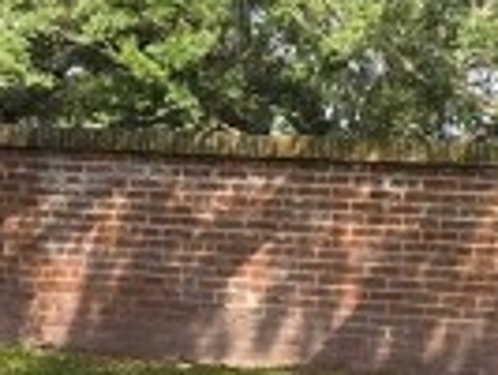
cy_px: 472
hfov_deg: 9.3
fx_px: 2549
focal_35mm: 177
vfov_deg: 8.3
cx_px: 1393
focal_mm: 5.4
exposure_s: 1/661
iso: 25
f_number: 1.8
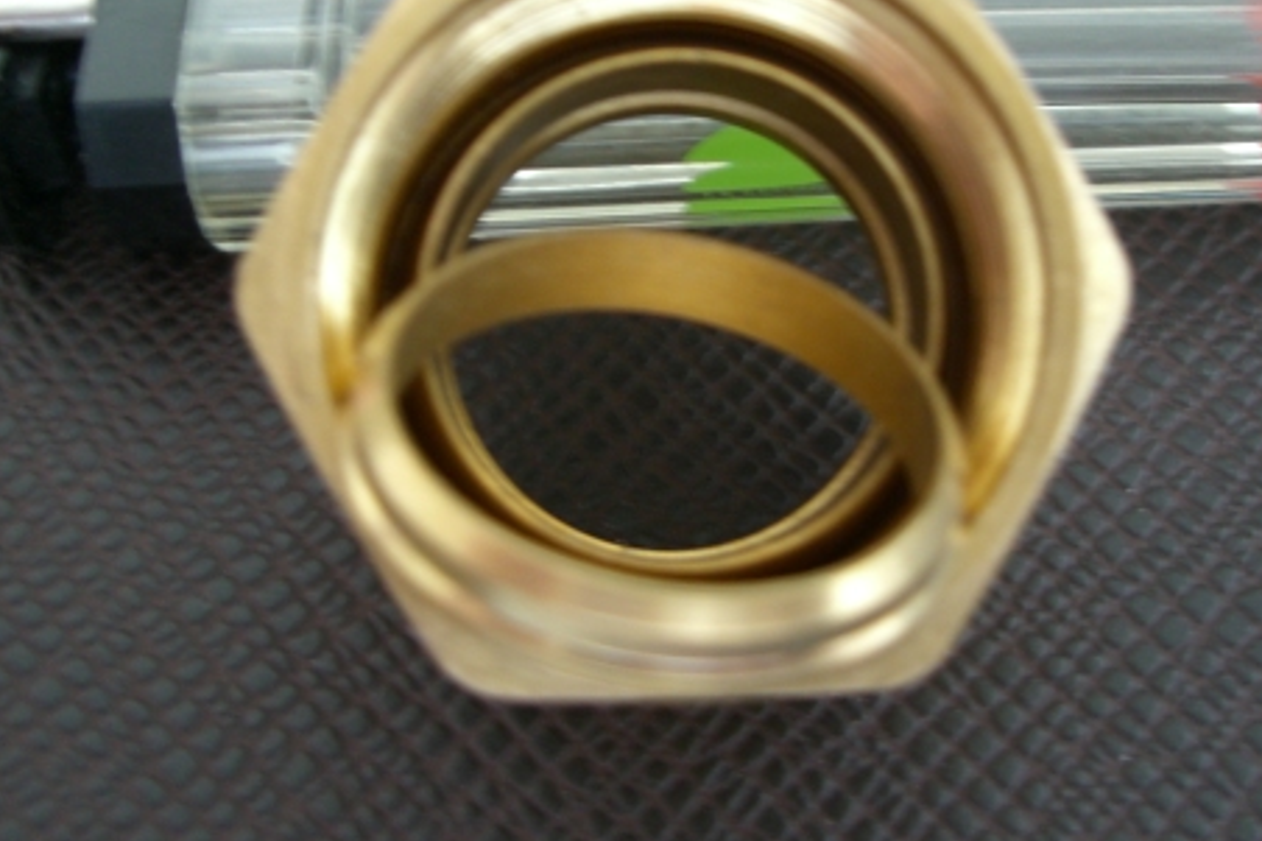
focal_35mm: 56
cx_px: 807
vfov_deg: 24.0
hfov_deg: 35.4
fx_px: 1962
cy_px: 271
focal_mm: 6.2
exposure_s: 1/13
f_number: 2.7
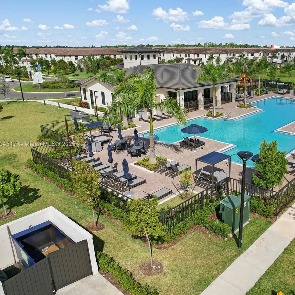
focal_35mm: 29
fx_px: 280
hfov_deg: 53.7
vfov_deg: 55.6
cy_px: 144
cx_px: 213
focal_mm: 8.38
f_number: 2.8
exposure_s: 1/2500
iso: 100
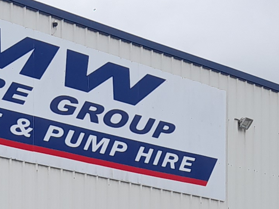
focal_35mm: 138
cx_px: -122
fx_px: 1112
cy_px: 374
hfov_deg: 13.6
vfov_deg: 10.1
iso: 20
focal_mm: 4.6
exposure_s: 1/333
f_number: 2
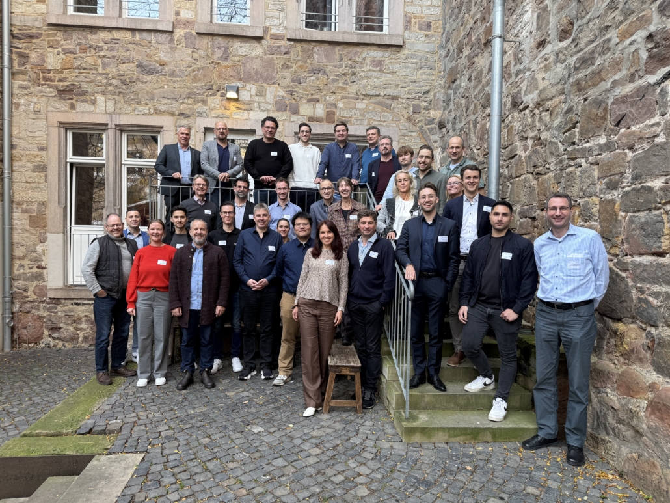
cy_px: 252
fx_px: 465
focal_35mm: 24
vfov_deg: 56.8
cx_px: 335
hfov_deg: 71.6
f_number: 1.78
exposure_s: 1/121
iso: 80
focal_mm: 6.76
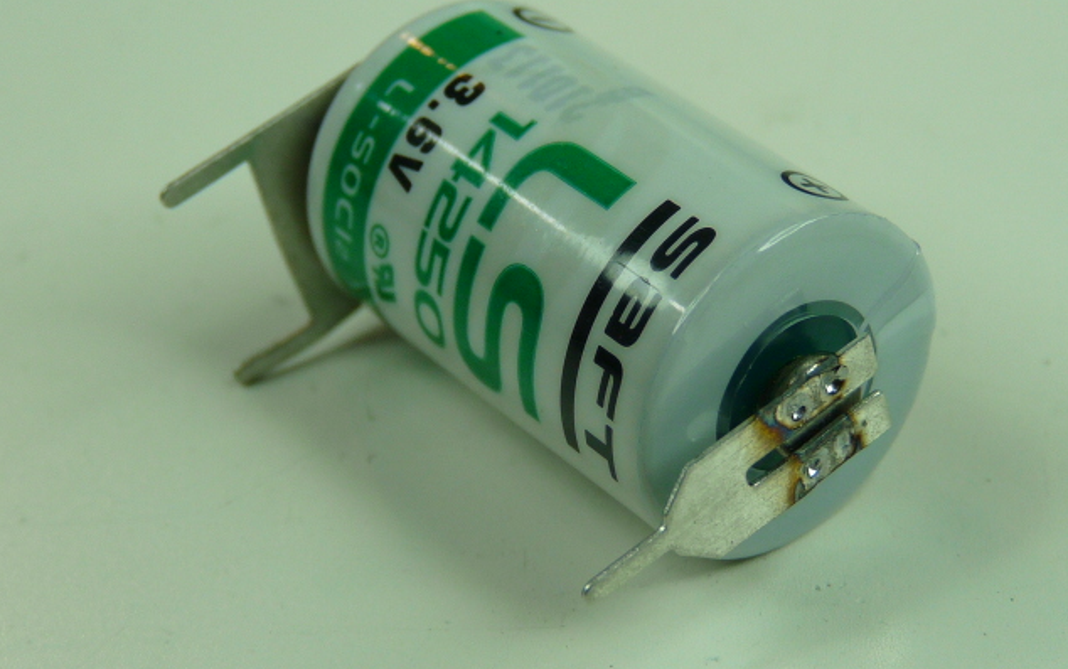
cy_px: 327
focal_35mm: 108
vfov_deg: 12.1
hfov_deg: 19.3
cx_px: 536
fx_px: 3145
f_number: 3.2
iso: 100
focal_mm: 10.4
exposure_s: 1/80
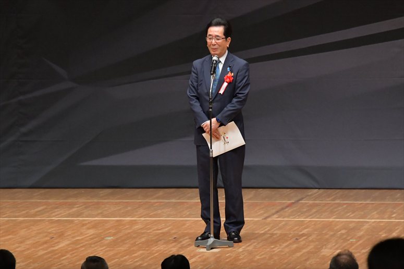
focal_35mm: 255
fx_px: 2860
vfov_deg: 5.4
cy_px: 134
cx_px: 202
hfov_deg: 8.1
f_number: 5.6
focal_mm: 170
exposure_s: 1/400
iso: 6400
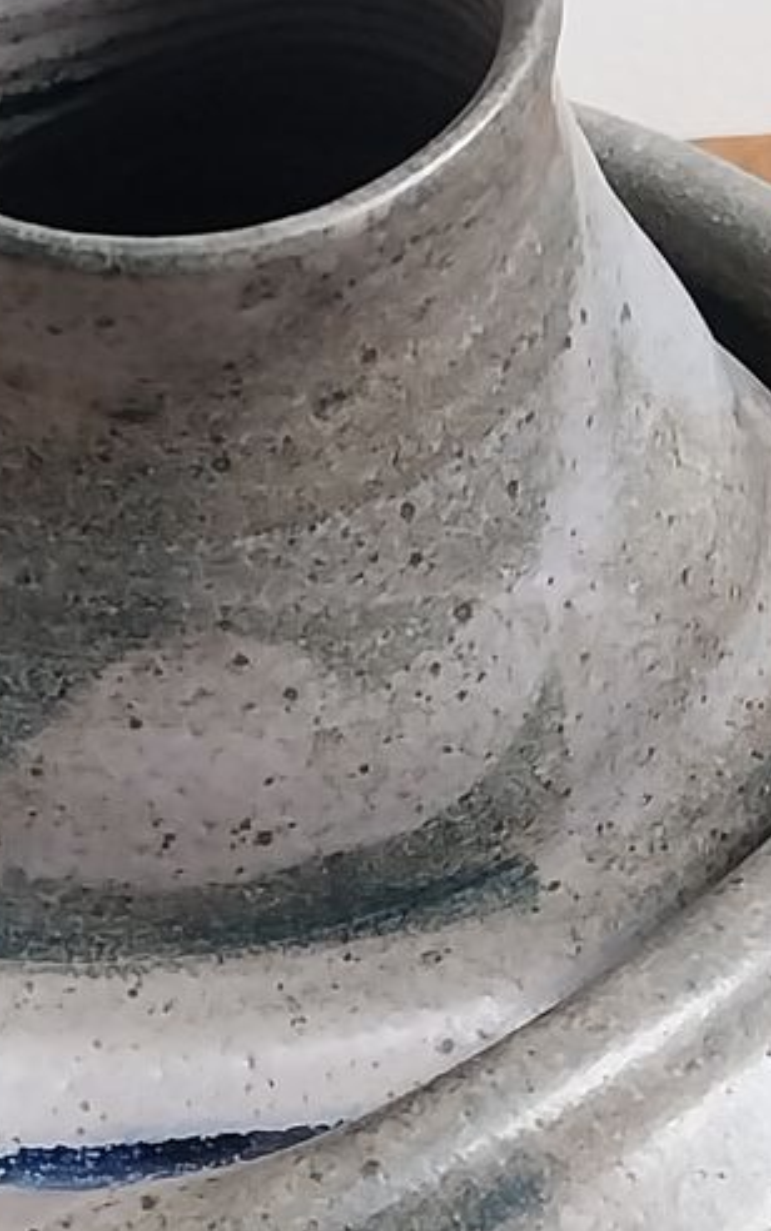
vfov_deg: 36.1
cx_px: 220
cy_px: 746
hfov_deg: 23.0
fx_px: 1881
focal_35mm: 56
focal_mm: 4
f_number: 1.8
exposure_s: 1/50
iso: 320
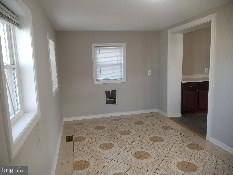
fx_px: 175
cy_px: 88
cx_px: 116
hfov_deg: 67.3
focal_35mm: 26
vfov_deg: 53.1
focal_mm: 4.25
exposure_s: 1/60
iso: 125
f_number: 1.7
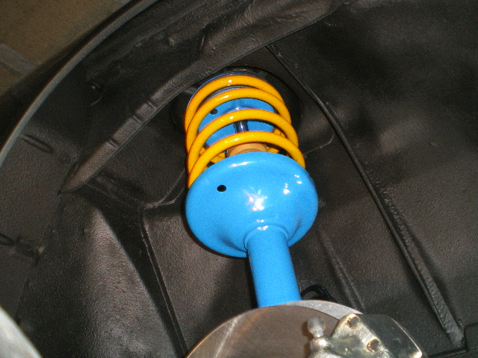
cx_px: 239
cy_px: 179
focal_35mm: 38
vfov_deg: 37.7
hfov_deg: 49.0
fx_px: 525
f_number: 3.1
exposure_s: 1/50
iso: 400
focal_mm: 6.3
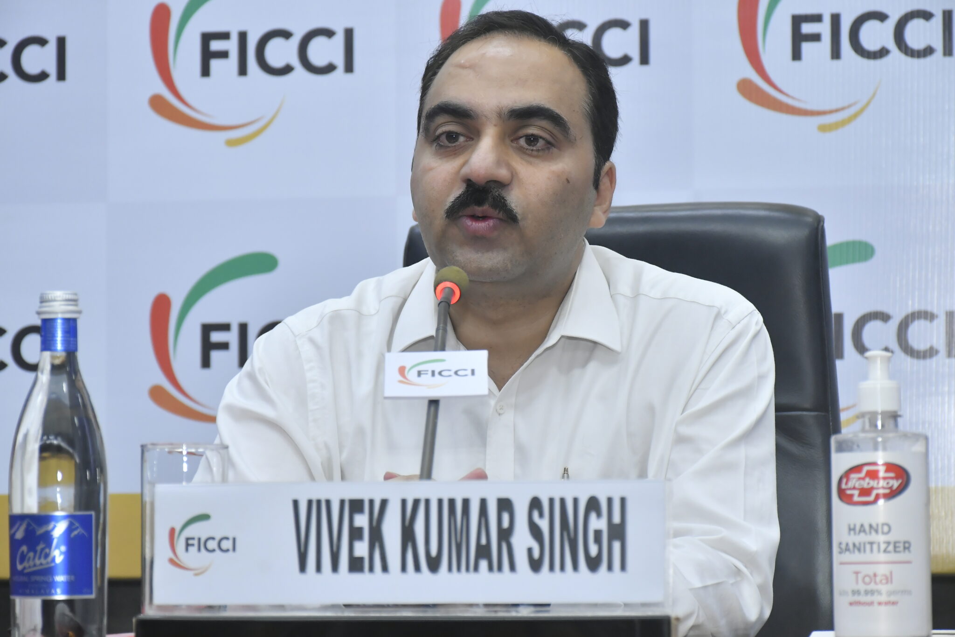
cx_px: 478
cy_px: 318
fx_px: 3369
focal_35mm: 127
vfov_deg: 10.8
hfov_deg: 16.1
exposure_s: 1/100
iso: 1600
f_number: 6.3
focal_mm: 85
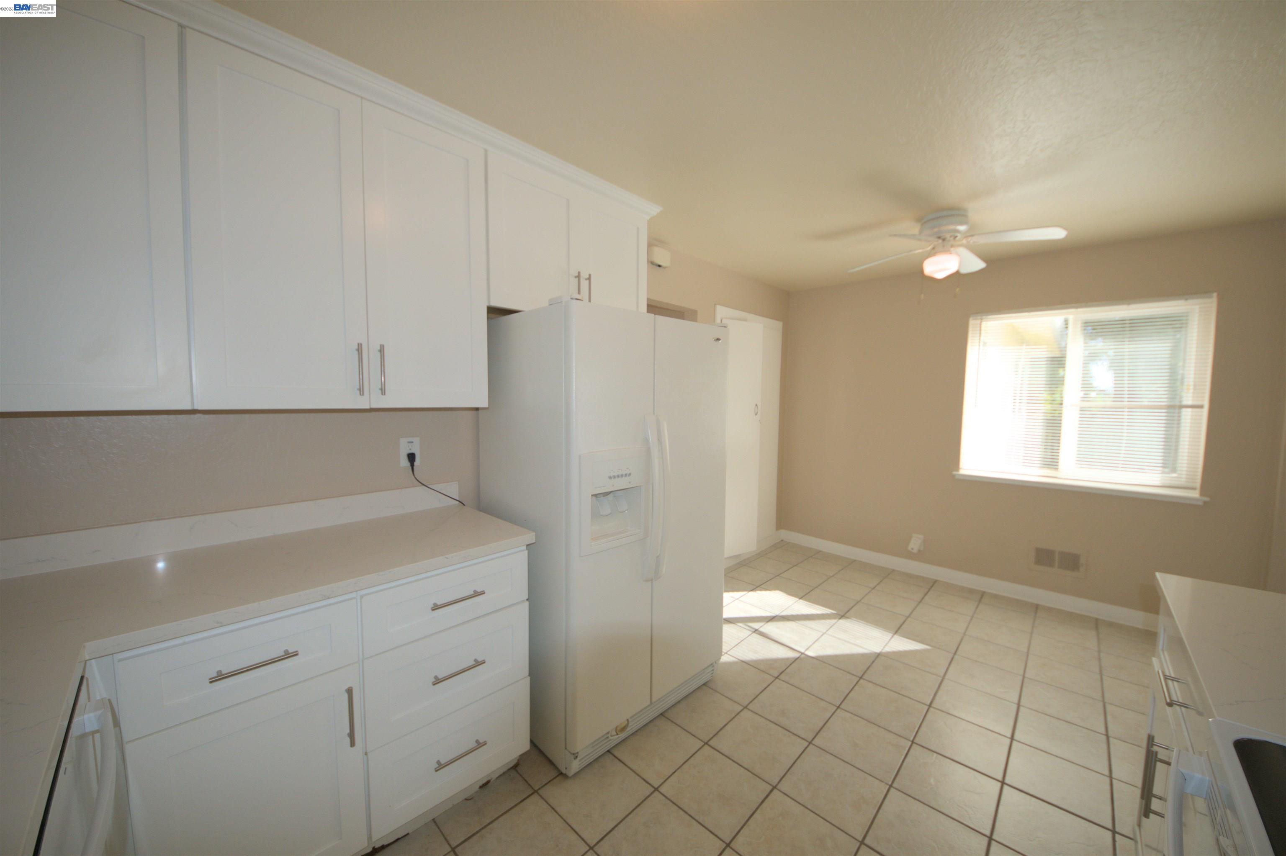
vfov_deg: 89.9
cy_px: 428
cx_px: 643
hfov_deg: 112.6
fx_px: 428
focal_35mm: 12
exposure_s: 1/250
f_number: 4.5
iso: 180
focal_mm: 8
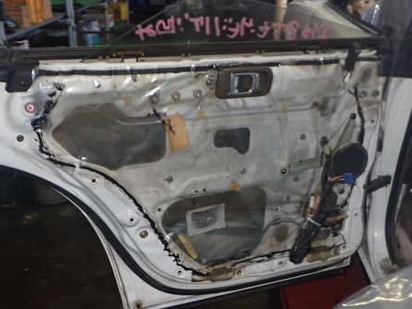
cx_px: 203
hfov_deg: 46.8
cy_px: 170
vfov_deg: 36.0
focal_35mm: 40
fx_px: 476
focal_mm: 5.4
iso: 640
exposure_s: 1/30
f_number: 6.3
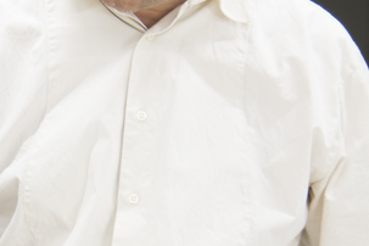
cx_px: -103
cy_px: 191
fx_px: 2234
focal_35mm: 218
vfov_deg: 6.3
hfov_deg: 9.3
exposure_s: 1/30
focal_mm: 55
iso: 400
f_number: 4
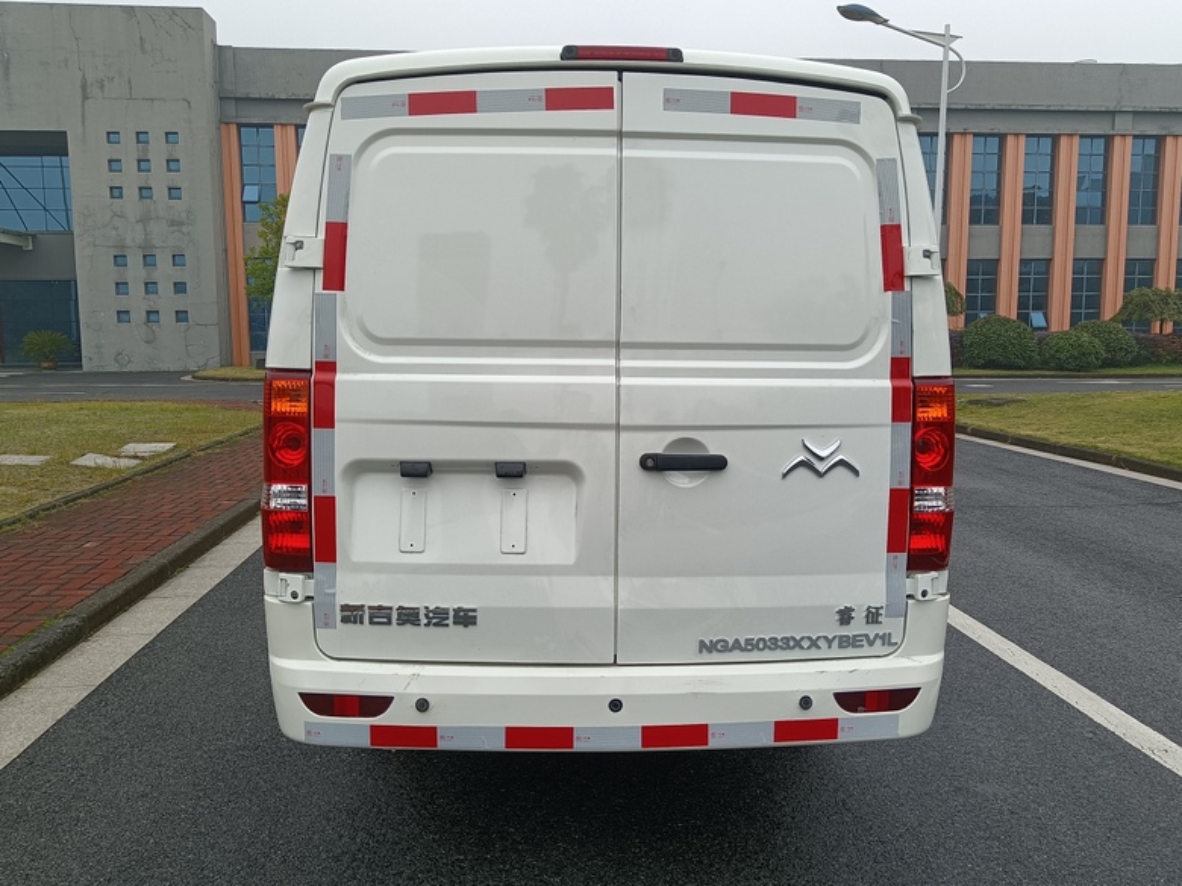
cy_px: 443
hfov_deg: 65.3
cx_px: 591
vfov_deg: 51.4
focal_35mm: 27
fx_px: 922
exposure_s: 1/111
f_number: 1.9
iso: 100
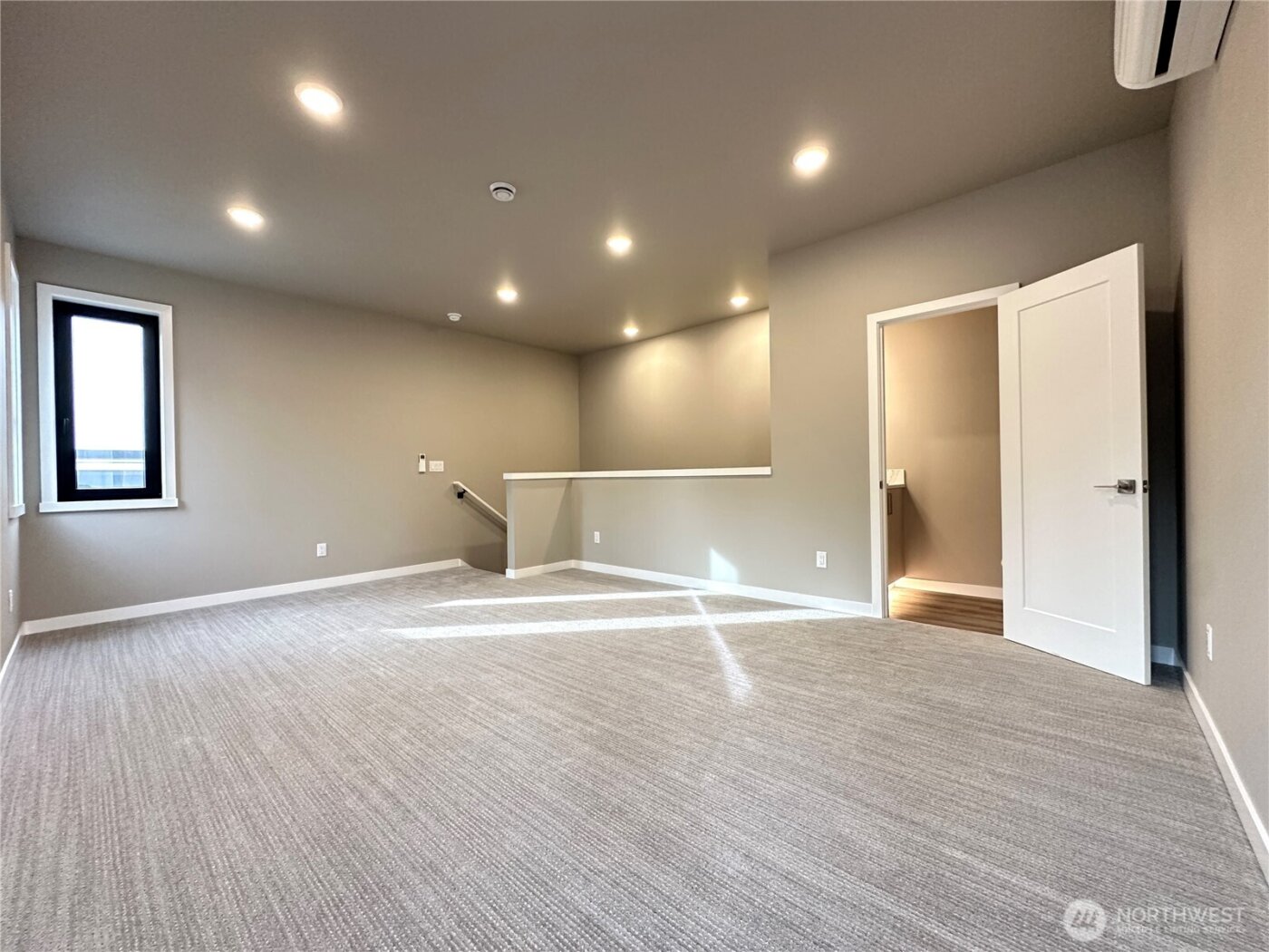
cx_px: 634
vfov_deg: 85.7
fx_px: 513
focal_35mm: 14
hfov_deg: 102.1
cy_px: 476
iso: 320
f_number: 2.2
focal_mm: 2.22
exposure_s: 1/120
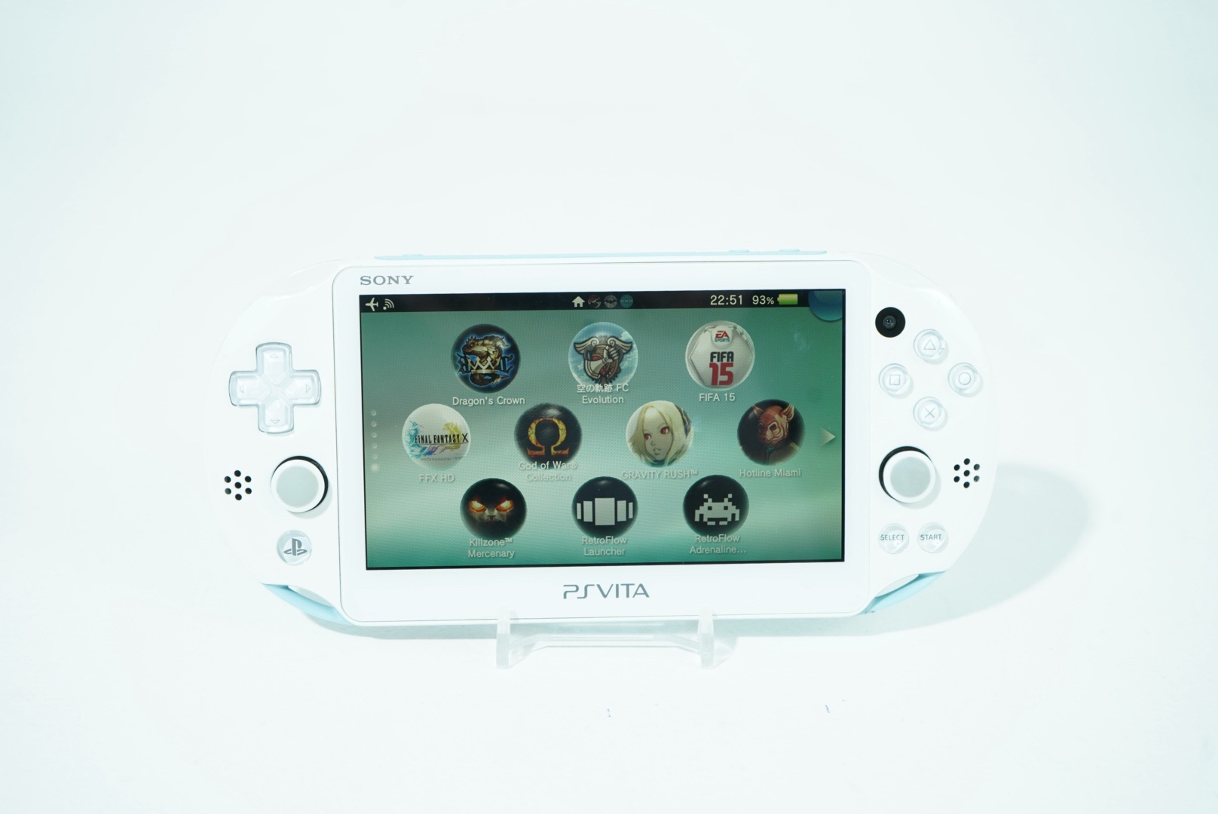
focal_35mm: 45
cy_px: 407
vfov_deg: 29.9
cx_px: 609
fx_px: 1524
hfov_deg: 43.6
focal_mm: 45
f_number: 7.1
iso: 400
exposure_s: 1/50
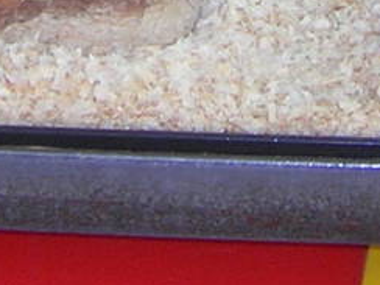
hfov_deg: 8.6
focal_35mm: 229
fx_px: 2514
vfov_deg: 6.2
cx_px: 79
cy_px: -420
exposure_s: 1/30
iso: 50
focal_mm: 5.8
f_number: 2.9
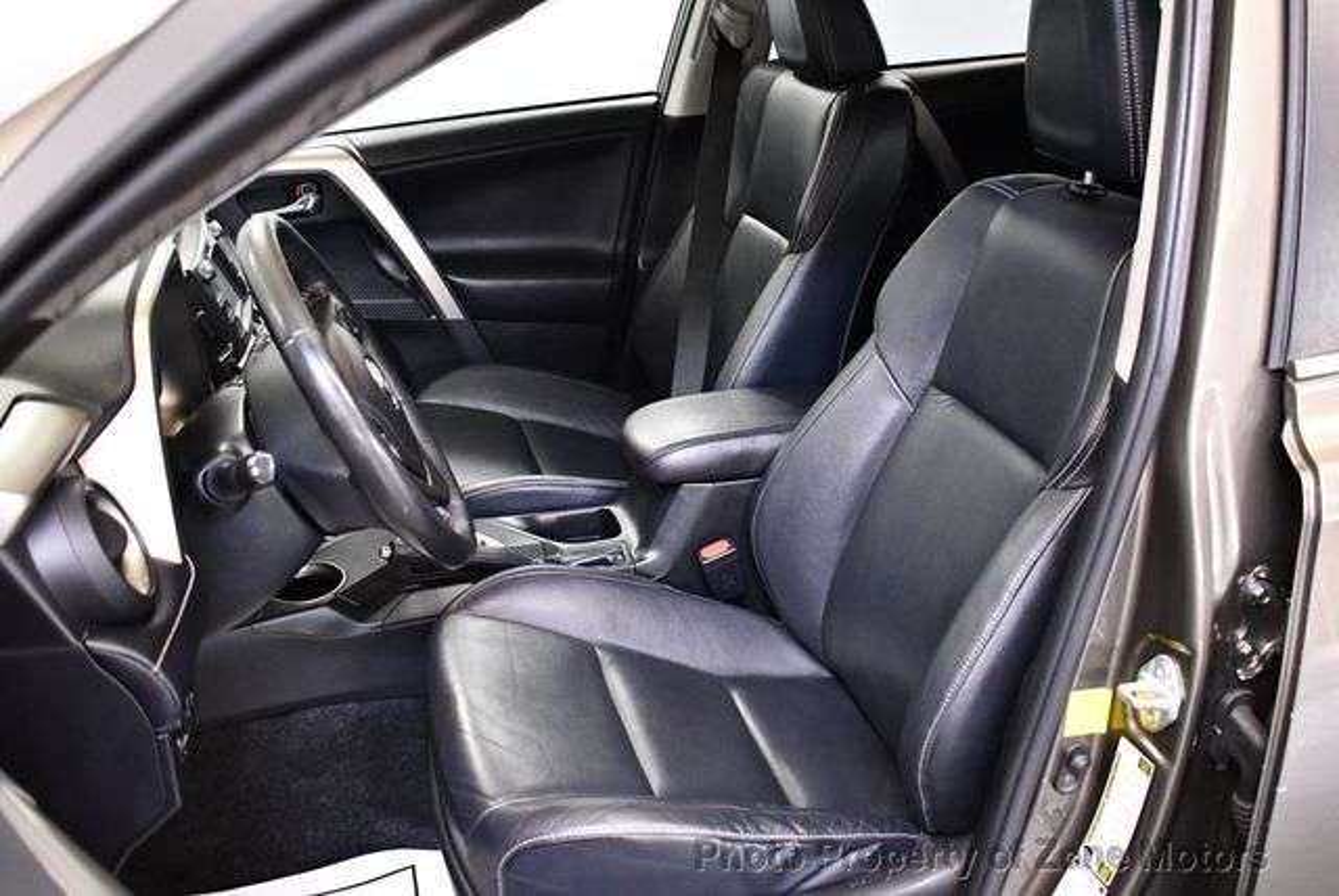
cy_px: 448
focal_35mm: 36
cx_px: 670
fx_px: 1340
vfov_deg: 36.9
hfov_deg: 53.1
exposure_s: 1/125
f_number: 3.5
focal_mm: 18
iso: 3200
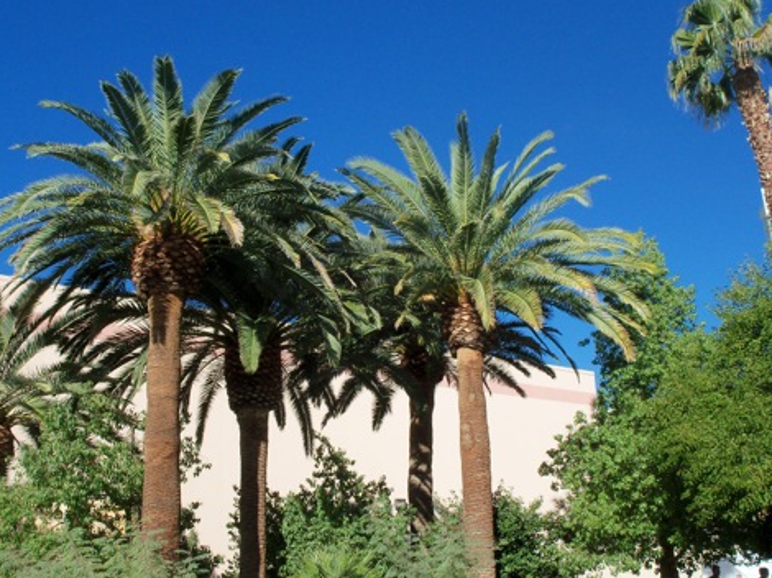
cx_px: 379
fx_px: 914
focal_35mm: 41
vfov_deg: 35.1
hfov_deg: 45.8
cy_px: 291
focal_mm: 6.3
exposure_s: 1/320
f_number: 5.5
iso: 80
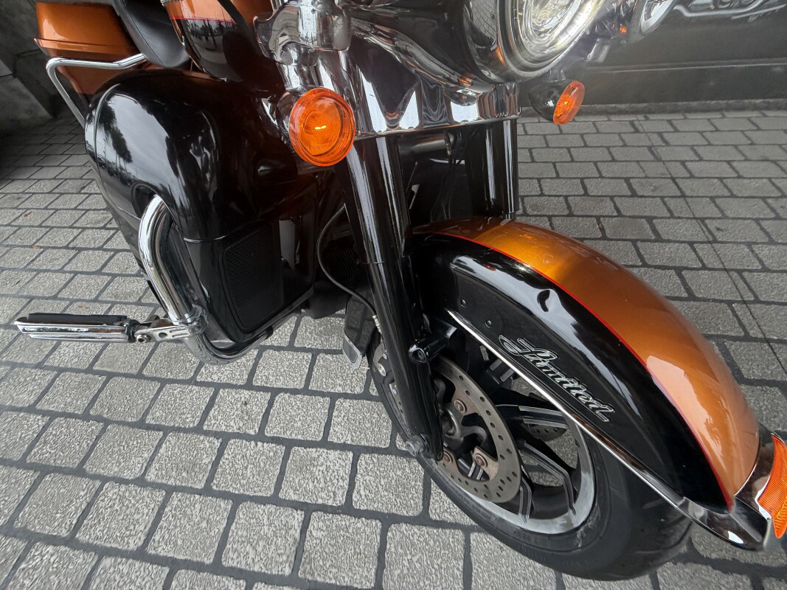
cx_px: 394
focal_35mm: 14
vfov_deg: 85.7
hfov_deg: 102.1
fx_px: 318
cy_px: 295
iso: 50
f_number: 2.2
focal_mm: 2.22
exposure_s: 1/121
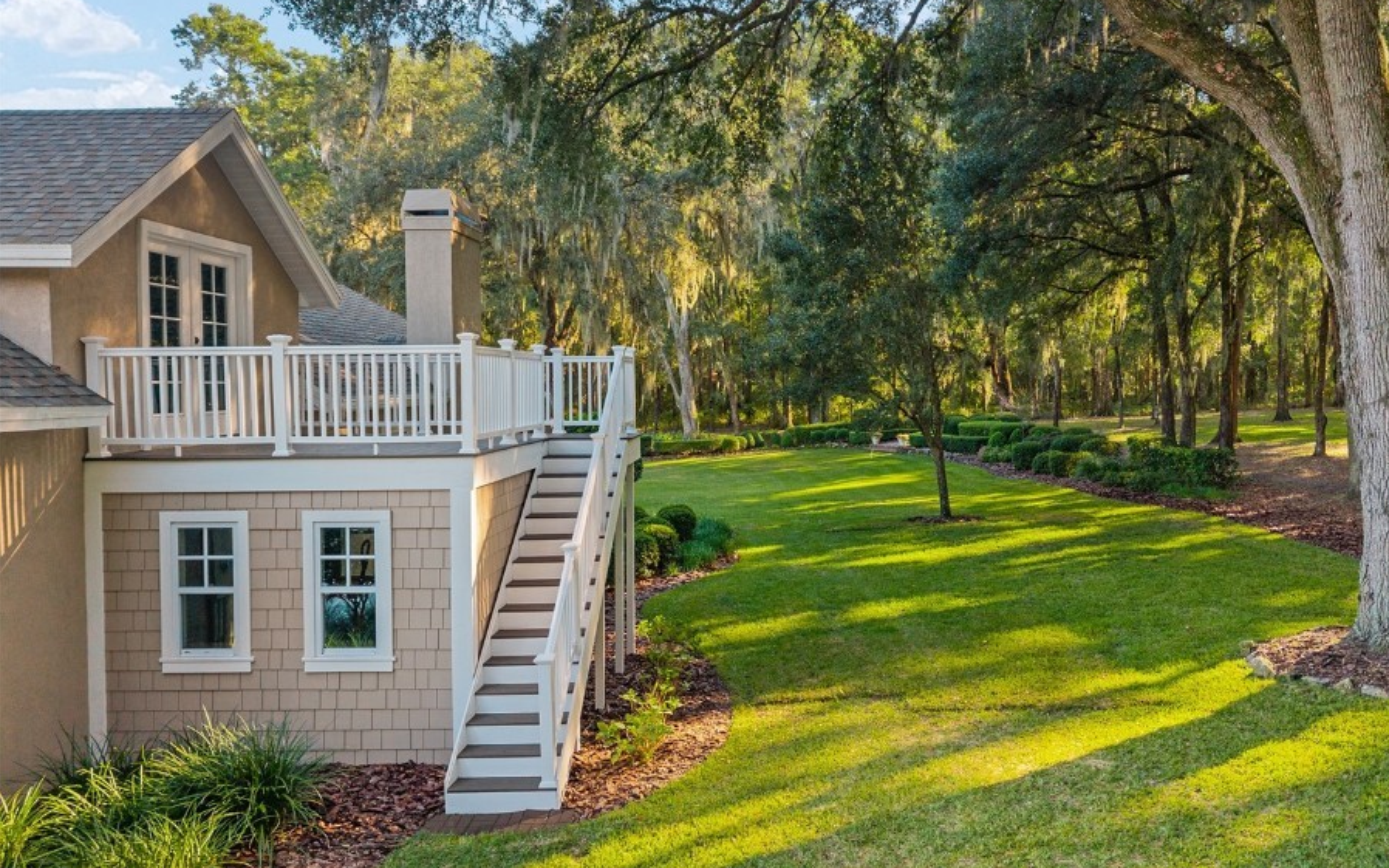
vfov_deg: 43.1
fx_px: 1098
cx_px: 790
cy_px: 399
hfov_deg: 64.4
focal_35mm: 29
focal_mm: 8.67
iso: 400
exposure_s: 1/350
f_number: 1.8
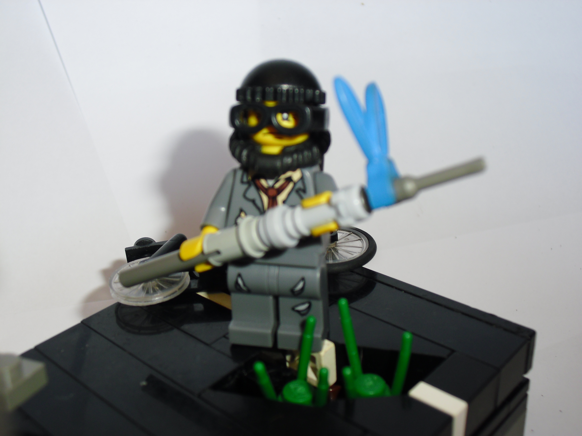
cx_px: 291
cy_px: 218
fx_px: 740
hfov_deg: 42.9
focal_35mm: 44
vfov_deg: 32.9
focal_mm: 7.7
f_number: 3.4
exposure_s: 1/60
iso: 80
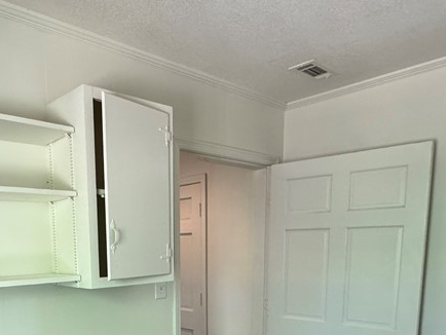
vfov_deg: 39.5
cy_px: 309
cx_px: 138
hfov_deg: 53.9
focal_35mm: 33
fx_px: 425
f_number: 2.2
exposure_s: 1/91
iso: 320
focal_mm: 2.22
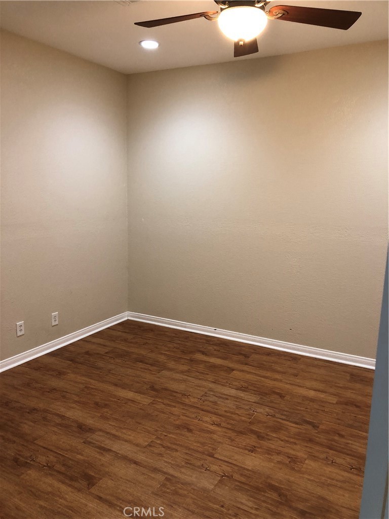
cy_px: 260
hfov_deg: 49.7
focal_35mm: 28
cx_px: 194
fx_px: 420
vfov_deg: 63.4
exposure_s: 1/30
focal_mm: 3.99
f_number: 1.8
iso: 40
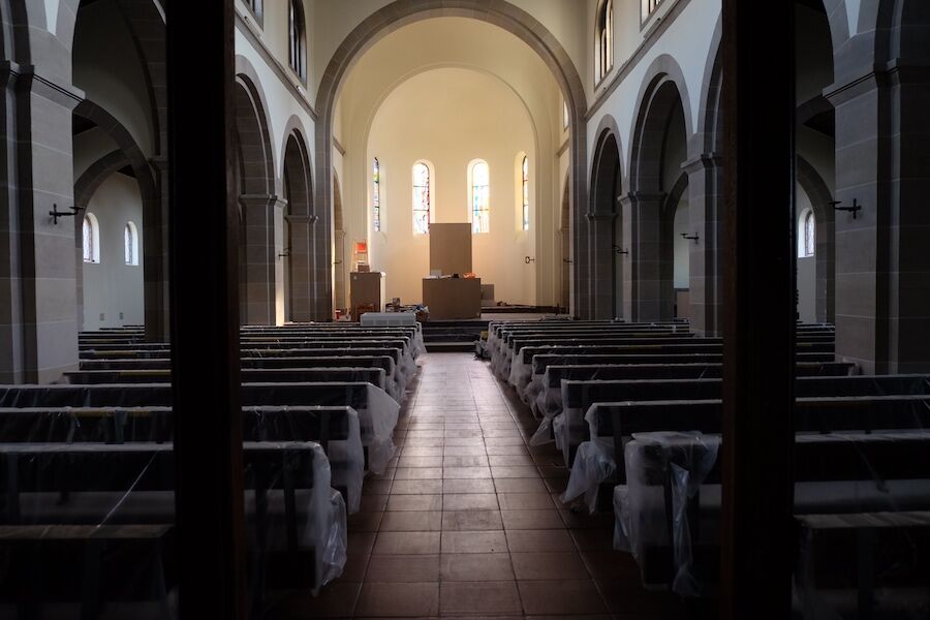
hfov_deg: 67.4
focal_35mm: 27
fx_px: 697
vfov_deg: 47.9
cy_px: 310
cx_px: 465
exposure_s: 1/80
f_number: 2.8
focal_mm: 18
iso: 800
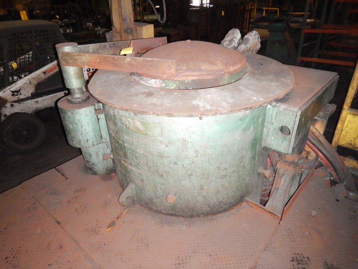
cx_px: 179
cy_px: 134
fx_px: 248
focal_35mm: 24
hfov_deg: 71.6
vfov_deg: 56.8
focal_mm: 4.3
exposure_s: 1/30
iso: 720
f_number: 2.8
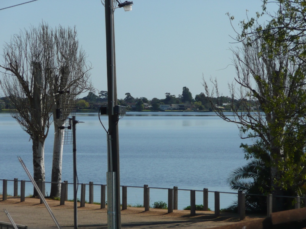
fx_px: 1874
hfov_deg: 9.3
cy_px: 114
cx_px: 153
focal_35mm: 212
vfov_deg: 7.0
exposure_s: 1/200
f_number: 11
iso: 100
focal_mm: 34.8
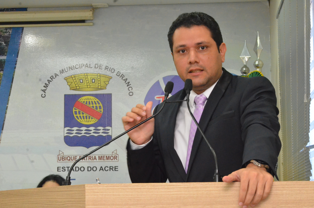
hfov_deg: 20.7
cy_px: 104
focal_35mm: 99
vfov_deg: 13.8
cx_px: 157
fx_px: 862
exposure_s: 1/60
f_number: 11
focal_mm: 66
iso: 6400
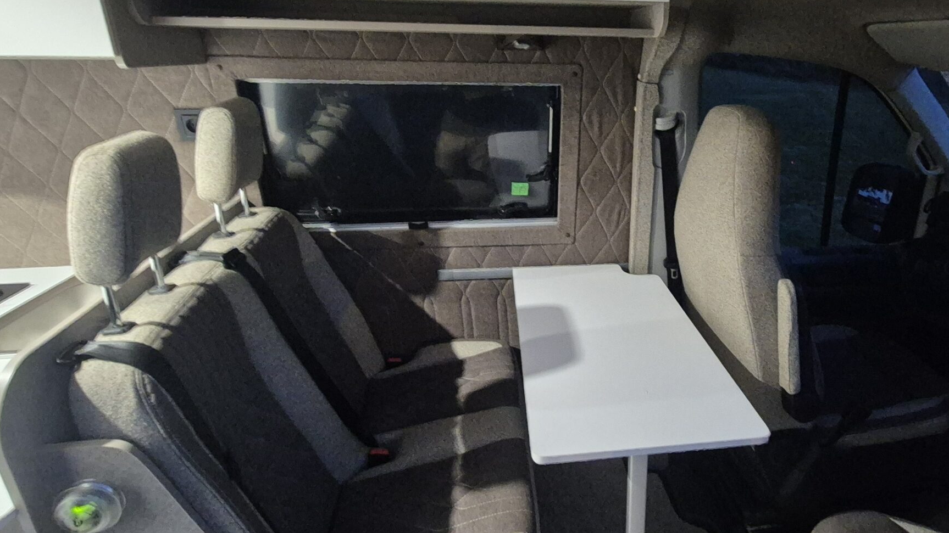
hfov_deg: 82.6
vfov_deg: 53.6
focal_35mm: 21
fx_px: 528
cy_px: 252
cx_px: 579
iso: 1600
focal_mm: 2.2
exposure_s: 1/25
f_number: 2.2
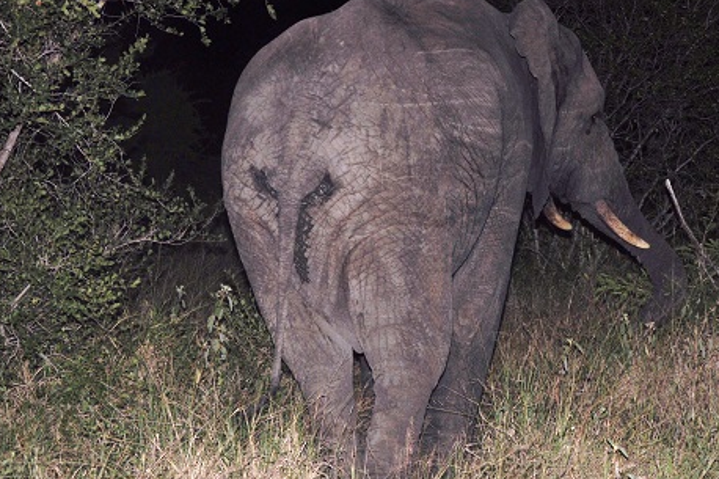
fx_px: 2872
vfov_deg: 9.5
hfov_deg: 14.2
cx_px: 505
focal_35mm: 144
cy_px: 230
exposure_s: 1/60
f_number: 5.6
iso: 200
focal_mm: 55
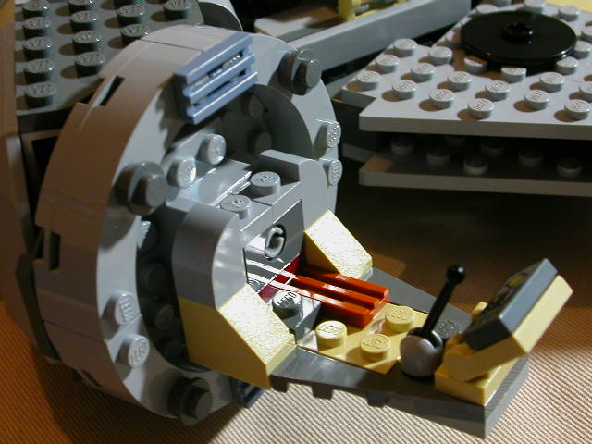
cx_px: 296
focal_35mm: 64
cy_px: 222
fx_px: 1095
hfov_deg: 30.3
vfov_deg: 22.9
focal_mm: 9.7
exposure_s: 1/4.8
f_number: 3.5
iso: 169
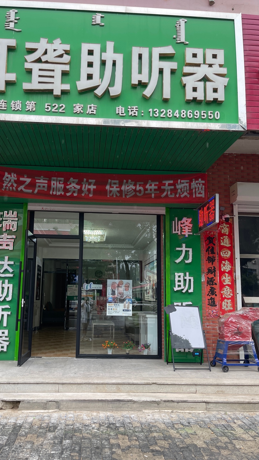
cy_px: 234
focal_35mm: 28
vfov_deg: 67.9
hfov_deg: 41.3
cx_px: 103
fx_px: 342
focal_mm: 5.1
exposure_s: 1/197
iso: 32
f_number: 1.6
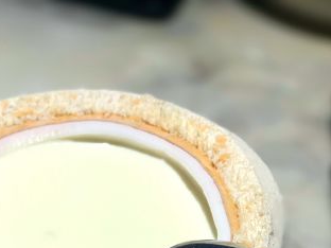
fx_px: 1224
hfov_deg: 15.3
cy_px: 276
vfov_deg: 11.4
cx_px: 75
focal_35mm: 128
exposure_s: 1/50
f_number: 2.8
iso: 40
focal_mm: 6.6
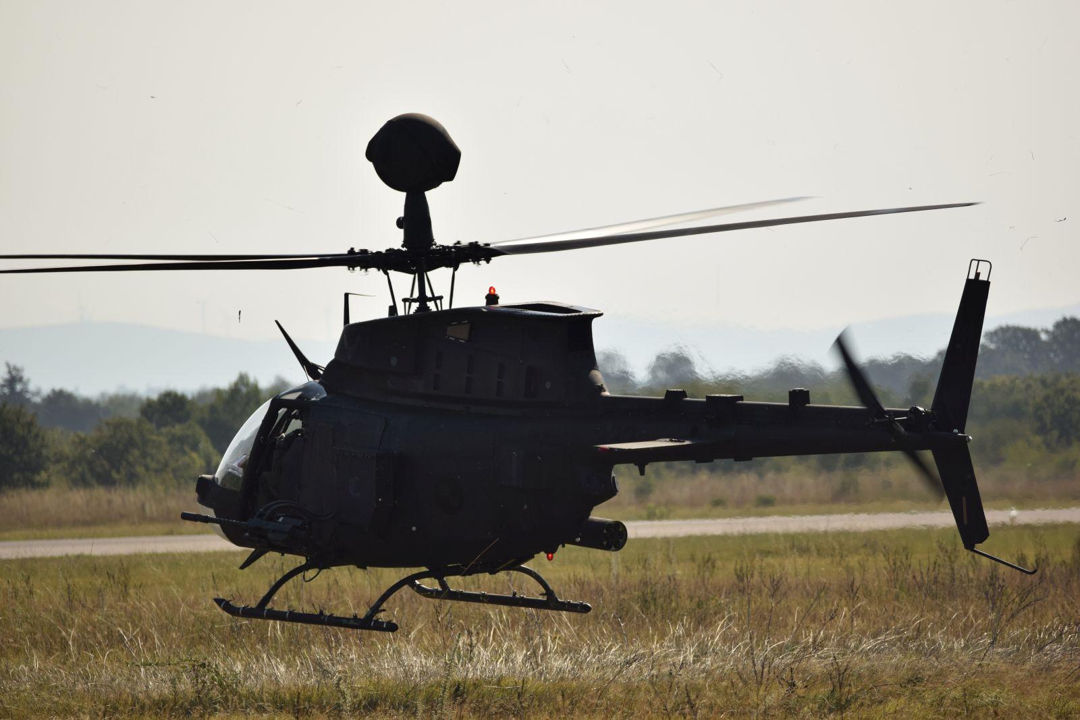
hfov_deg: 5.7
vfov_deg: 3.8
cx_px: 540
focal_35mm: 360
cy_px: 360
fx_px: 10800
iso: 100
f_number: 5.6
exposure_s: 1/1000
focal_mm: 240
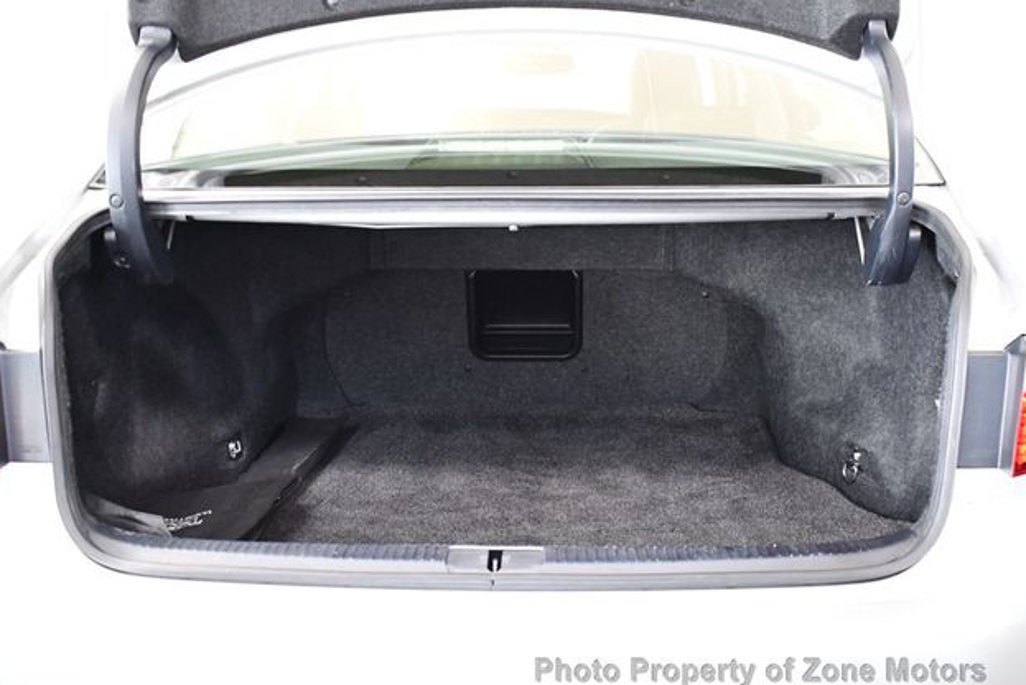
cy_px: 351
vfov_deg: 36.0
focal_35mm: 37
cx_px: 515
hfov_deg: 51.9
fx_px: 1055
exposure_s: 1/60
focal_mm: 18
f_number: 3.5
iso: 3600
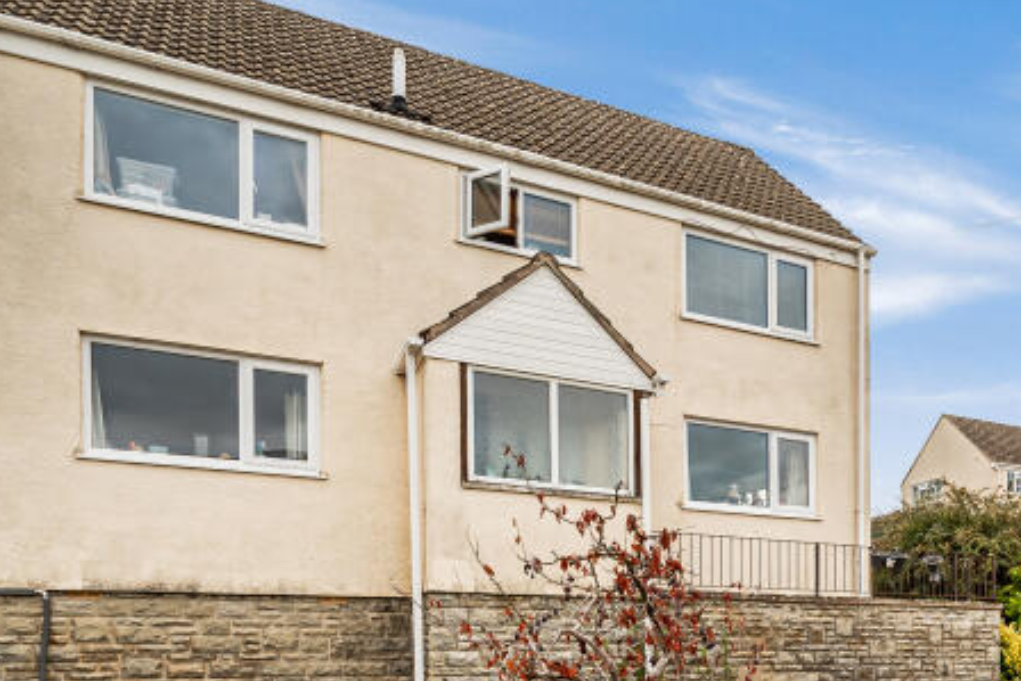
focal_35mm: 32
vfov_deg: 37.6
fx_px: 908
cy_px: 647
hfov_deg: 53.9
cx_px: 846
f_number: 11
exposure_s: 1/80
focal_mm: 14
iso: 100
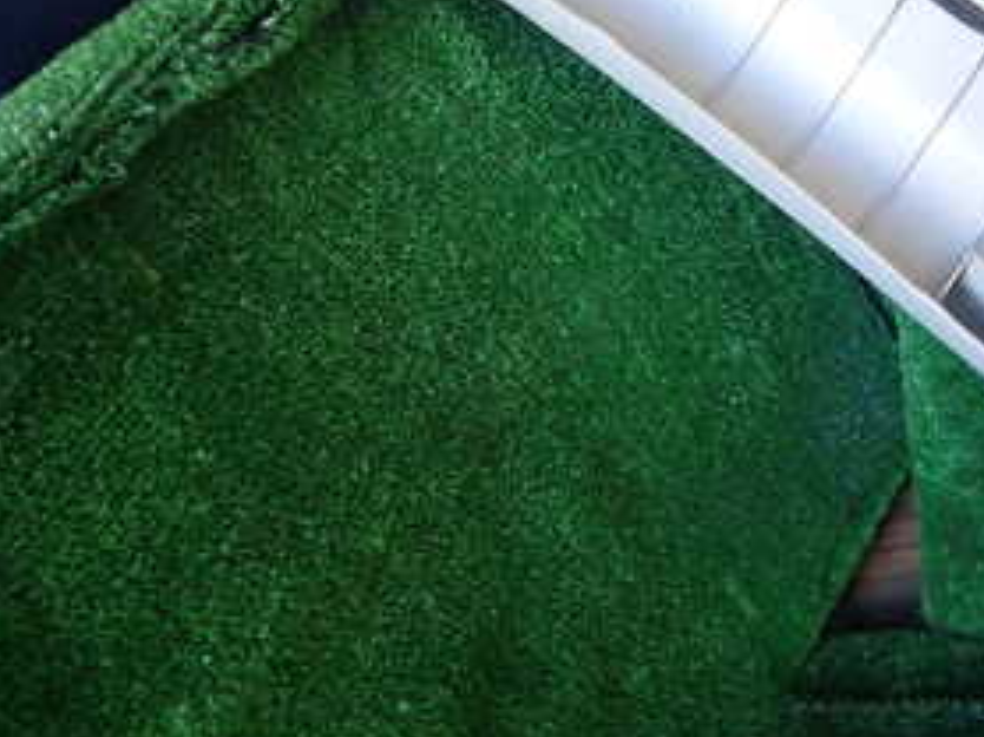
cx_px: 1048
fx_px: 1534
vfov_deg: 26.5
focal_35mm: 54
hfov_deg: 32.0
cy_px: 159
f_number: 2
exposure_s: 1/60
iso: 200
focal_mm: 4.5
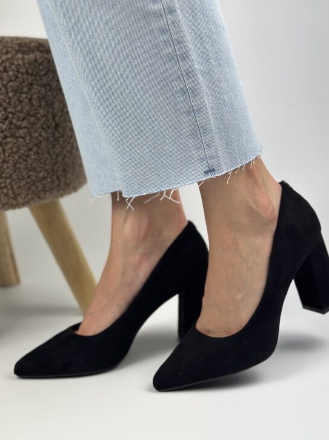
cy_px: 201
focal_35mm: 53
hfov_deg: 27.5
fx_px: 672
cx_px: 181
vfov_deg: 36.2
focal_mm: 6.86
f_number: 1.78
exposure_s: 1/1145
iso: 80
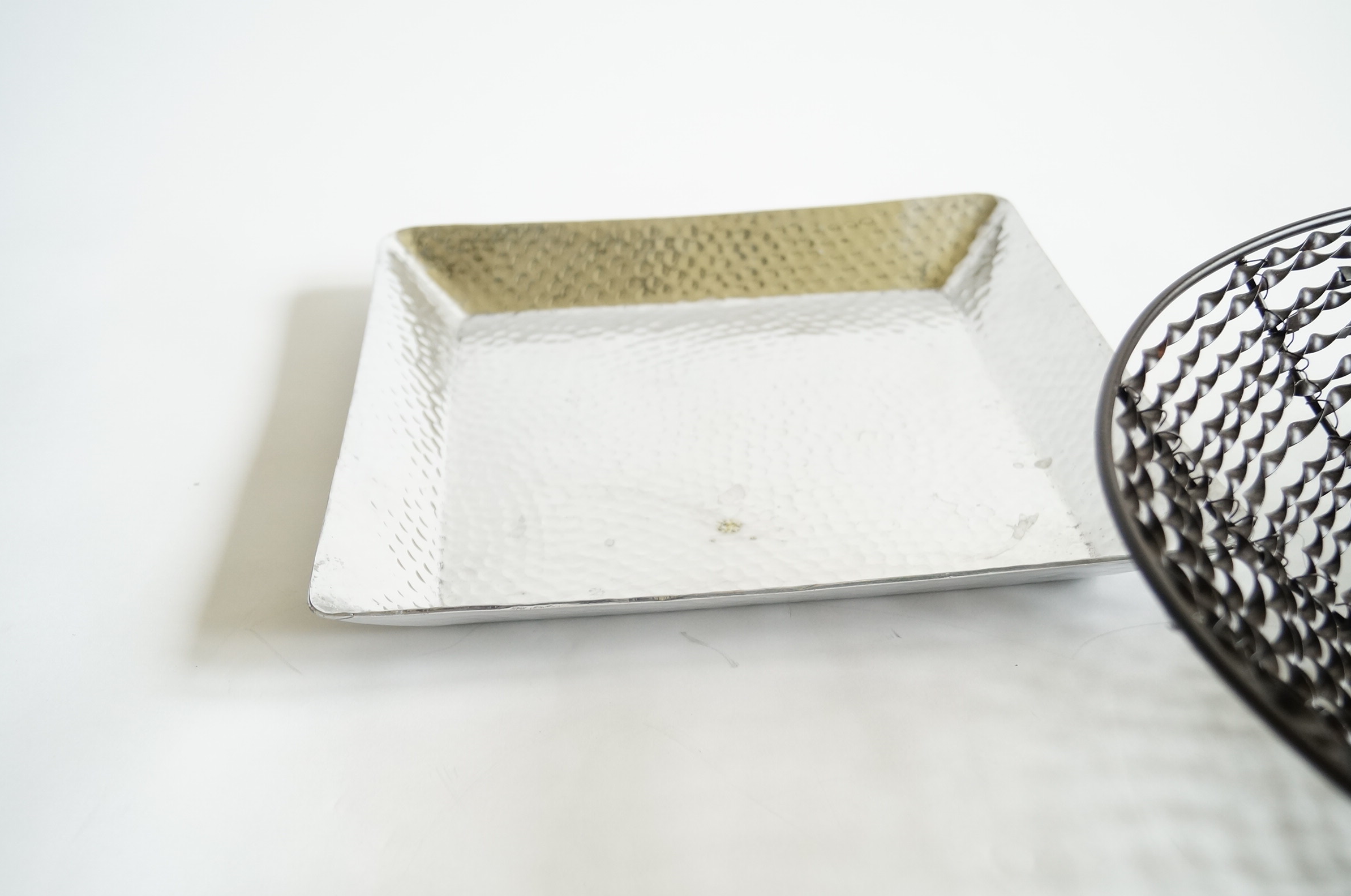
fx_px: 1499
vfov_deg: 33.3
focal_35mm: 40
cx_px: 685
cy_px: 455
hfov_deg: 48.5
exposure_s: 1/60
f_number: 4
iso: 640
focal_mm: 26
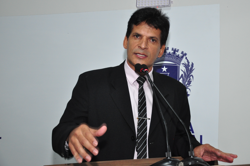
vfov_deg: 18.9
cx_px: 149
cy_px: 68
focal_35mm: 72
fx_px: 499
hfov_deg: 28.0
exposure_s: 1/80
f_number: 4.5
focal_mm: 40
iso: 800
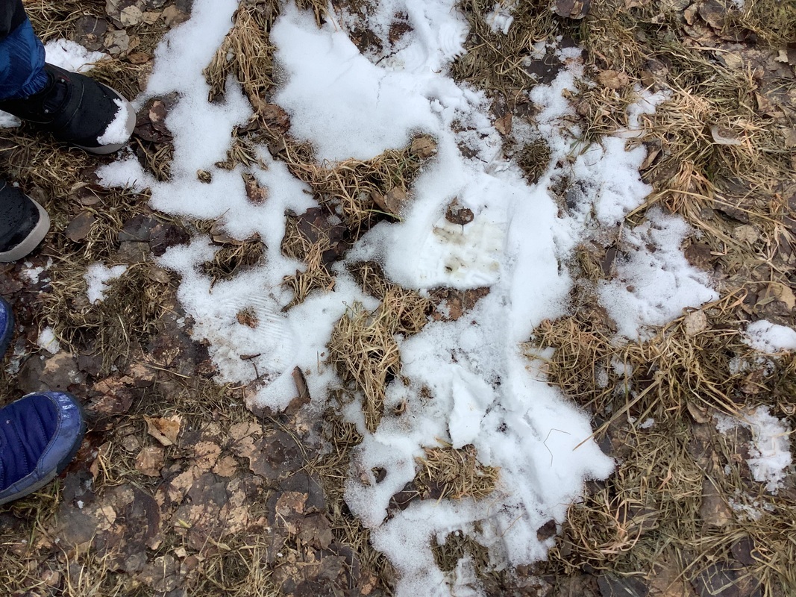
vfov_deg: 45.4
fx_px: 713
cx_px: 398
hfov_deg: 58.4
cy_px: 298
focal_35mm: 31
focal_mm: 3.3
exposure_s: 1/485
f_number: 2.4
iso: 25
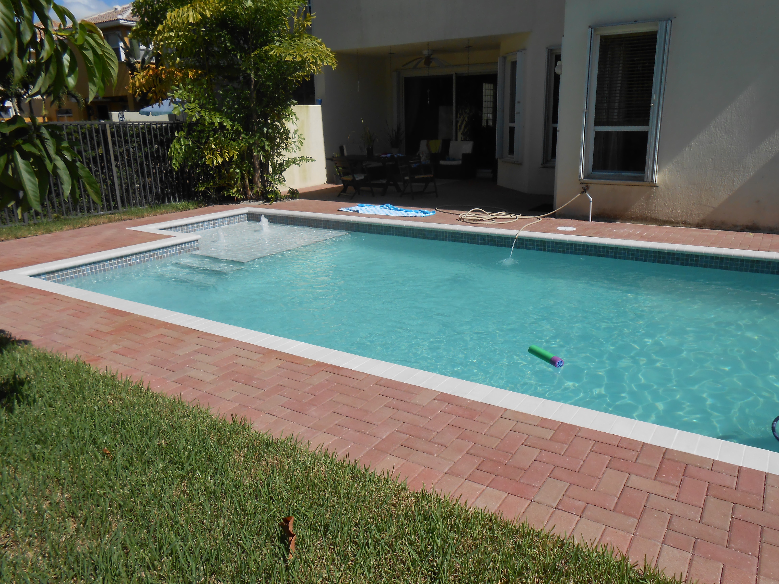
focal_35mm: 26
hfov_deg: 67.3
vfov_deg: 53.1
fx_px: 585
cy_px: 292
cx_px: 390
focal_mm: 4.6
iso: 80
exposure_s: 1/1500
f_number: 3.5
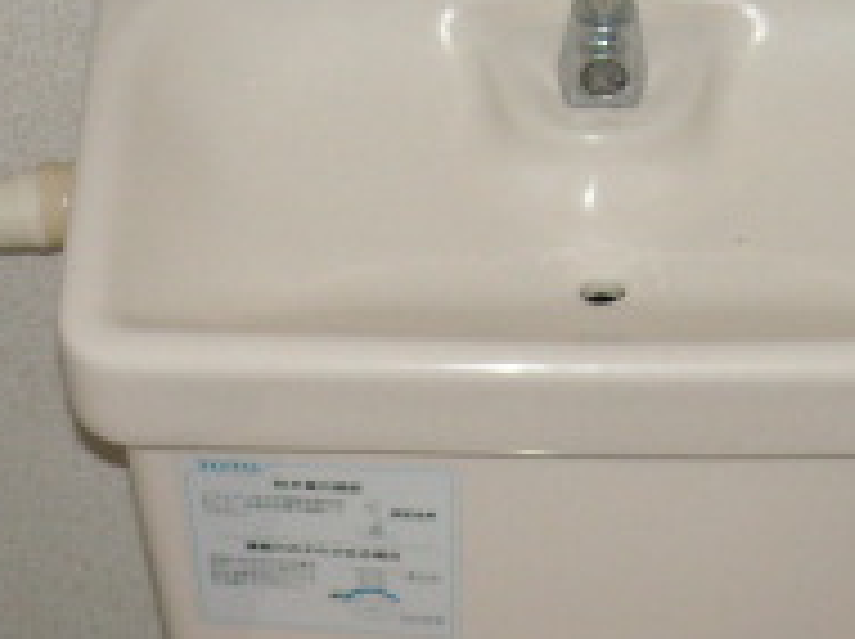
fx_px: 2911
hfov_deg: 16.7
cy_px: 896
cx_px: 400
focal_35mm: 118
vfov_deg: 12.1
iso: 200
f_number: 2.8
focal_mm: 5.7
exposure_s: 1/60
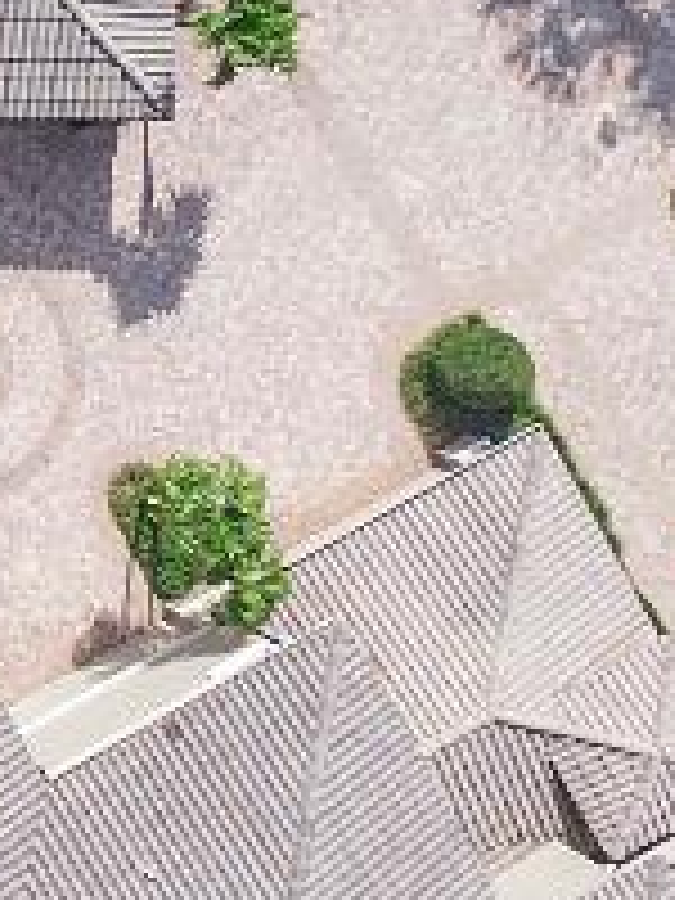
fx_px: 3198
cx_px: -999
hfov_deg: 10.3
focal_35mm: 123
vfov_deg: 15.6
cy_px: -58
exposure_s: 1/800
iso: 100
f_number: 2.8
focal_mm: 4.39
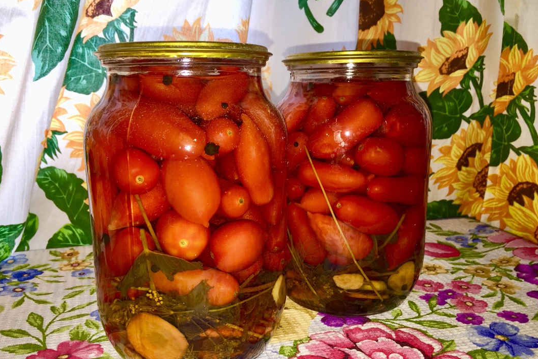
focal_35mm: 31
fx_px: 463
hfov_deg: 60.3
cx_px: 267
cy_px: 198
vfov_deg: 42.3
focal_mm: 4.15
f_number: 2.2
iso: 32
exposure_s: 1/35
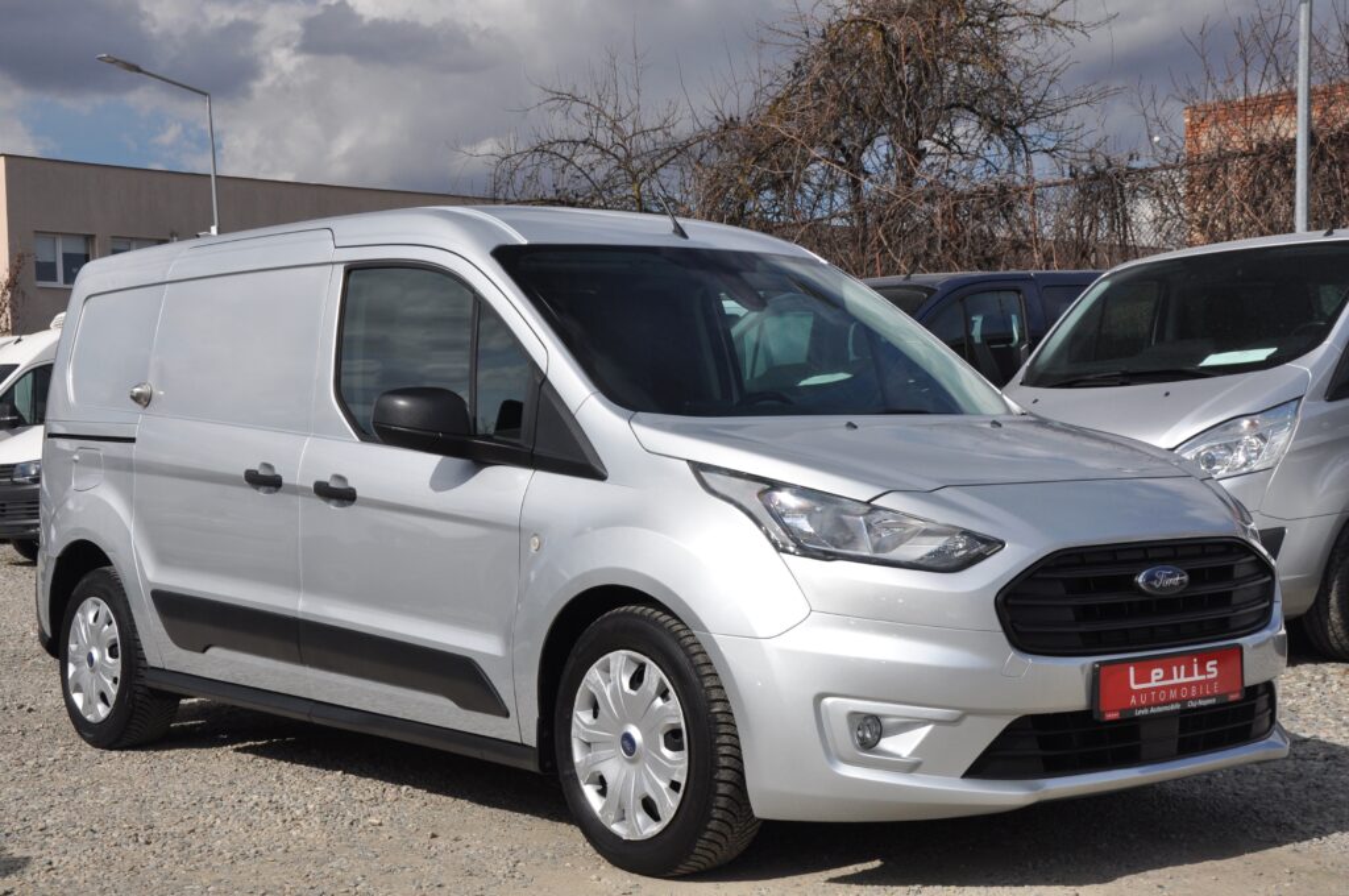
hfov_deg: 38.9
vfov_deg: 26.4
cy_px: 448
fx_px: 1909
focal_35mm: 51
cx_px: 674
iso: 400
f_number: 11
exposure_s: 1/500
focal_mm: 34
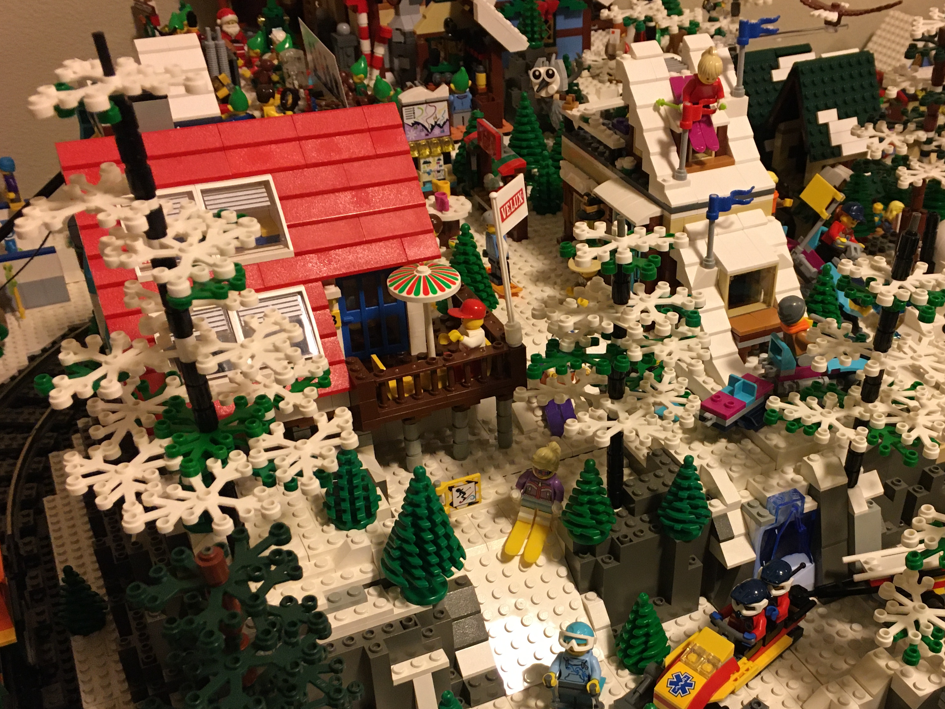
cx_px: 602
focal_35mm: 39
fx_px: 1065
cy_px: 465
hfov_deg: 47.3
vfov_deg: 36.5
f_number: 2.2
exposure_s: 1/30
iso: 125
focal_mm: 4.15
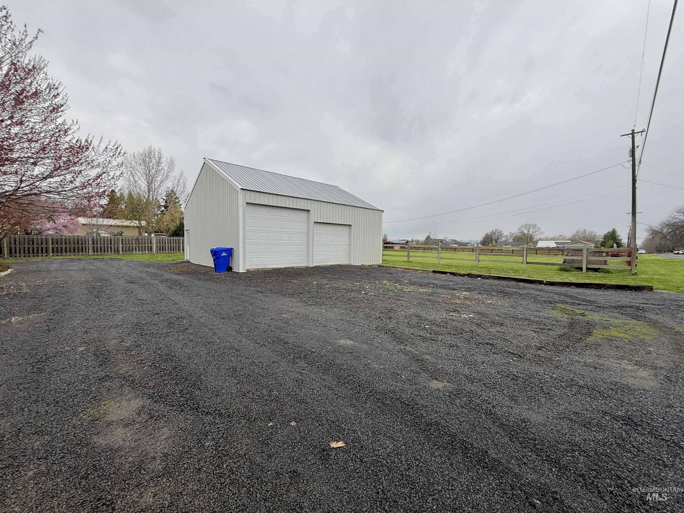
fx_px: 277
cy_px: 256
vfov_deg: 85.7
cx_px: 342
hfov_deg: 102.1
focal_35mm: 14
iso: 50
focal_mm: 2.22
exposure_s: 1/355
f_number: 2.2
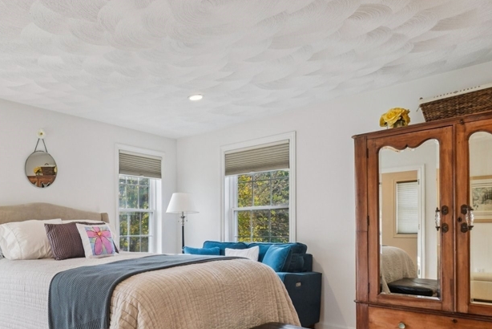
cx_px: 91
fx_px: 342
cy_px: 236
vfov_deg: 49.8
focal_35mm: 25
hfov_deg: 64.4
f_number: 5.6
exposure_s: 1/35
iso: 320
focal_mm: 10
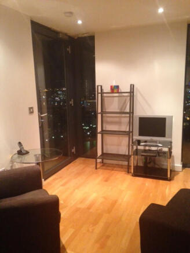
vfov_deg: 55.3
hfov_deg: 43.0
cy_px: 126
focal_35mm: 33
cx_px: 95
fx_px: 241
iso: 320
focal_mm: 4.12
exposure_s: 1/17
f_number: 2.4
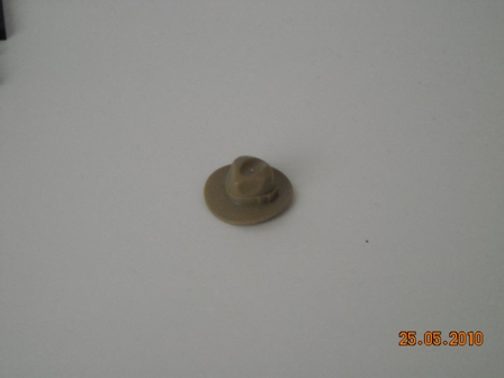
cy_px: 189
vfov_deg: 17.6
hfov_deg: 23.3
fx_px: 1223
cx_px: 252
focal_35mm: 84
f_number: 4.1
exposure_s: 1/18
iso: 800
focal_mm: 13.73
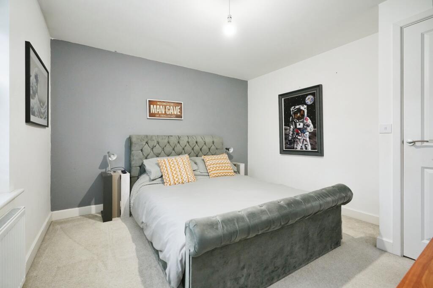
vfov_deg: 73.8
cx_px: 216
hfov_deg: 96.7
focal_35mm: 16
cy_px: 144
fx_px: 192
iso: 2000
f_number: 8
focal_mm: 16
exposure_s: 1/13
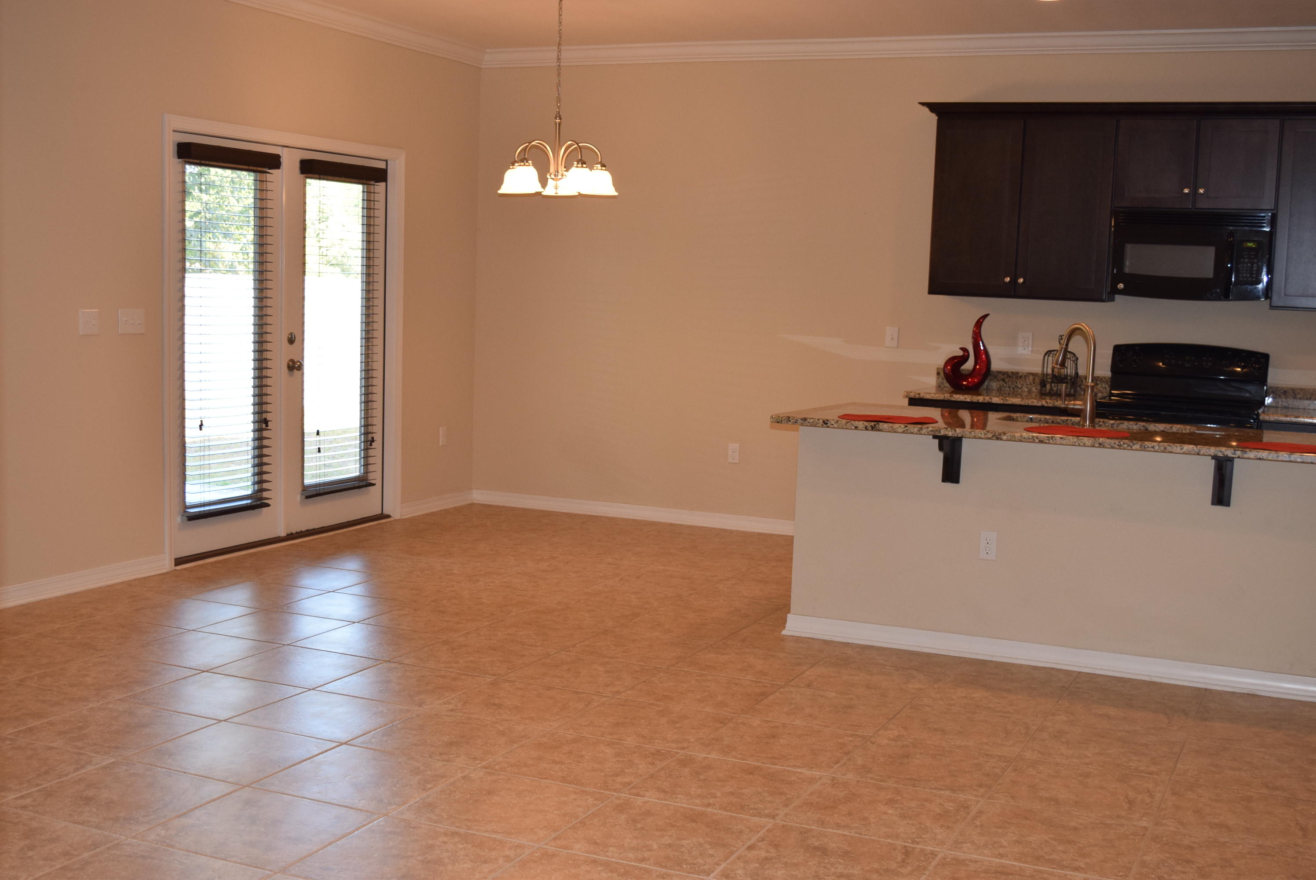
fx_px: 1591
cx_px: 658
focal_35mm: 44
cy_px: 440
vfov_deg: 30.9
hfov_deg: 44.9
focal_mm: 29
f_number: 5.6
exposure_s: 1/125
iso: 800
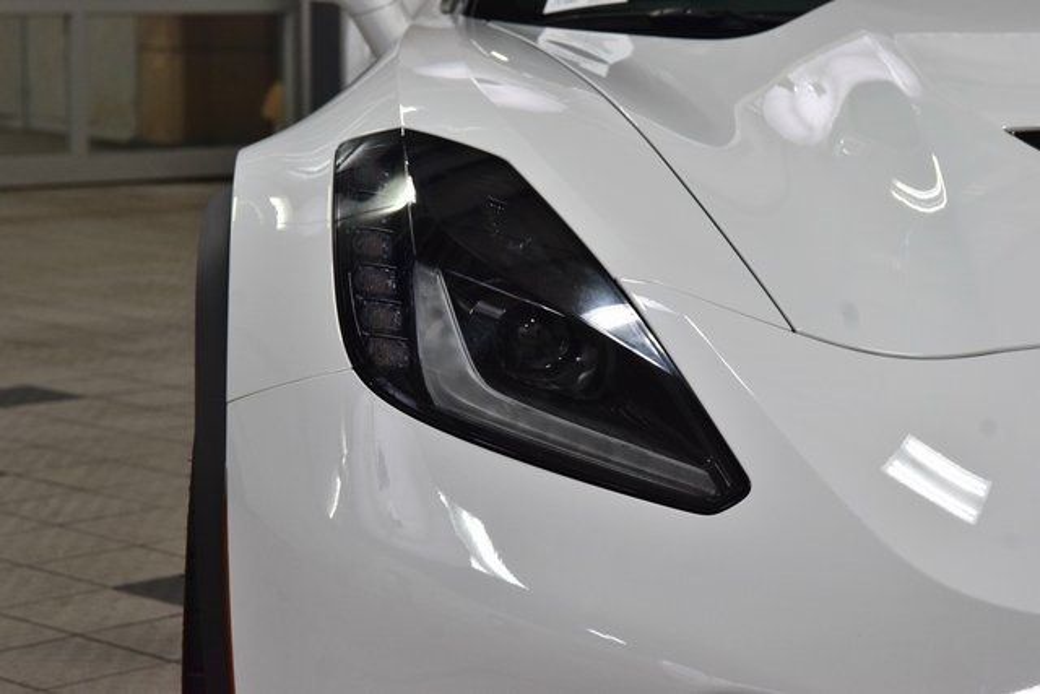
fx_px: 3034
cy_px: 347
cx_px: 520
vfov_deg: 13.0
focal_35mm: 105
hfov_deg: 19.5
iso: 1250
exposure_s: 1/125
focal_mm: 70
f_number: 9
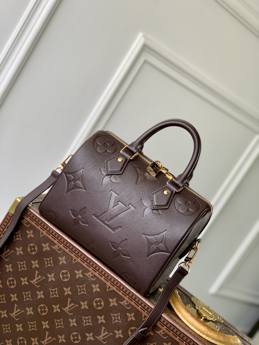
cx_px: 130
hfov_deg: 28.0
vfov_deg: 36.8
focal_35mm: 52
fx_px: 519
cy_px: 172
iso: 40
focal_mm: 6
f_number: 2.4
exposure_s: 1/122
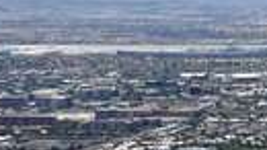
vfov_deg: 5.4
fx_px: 1571
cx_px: 528
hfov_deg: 9.1
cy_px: -16
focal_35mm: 222
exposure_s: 1/2088
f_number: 2.4
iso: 50
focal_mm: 4.13
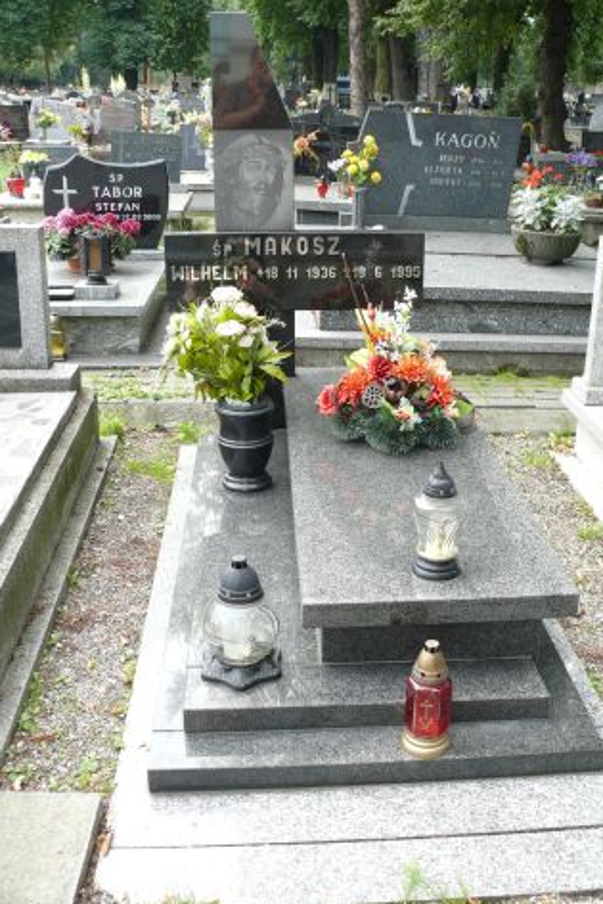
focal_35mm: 37
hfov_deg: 35.9
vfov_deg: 51.9
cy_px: 454
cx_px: 341
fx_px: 929
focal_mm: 7.4
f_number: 3.2
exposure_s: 1/125
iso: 100
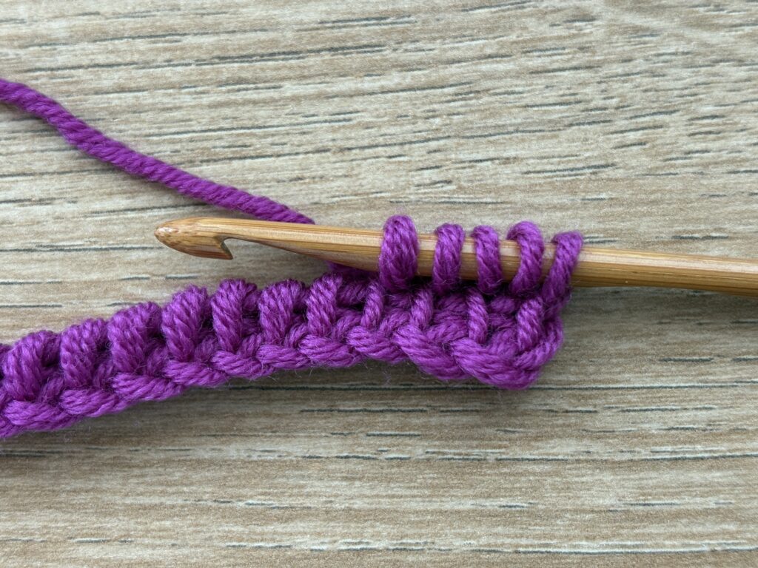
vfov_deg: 28.0
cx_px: 379
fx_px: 1139
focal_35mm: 52
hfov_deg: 36.8
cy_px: 284
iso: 160
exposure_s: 1/60
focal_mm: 5.96
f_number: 1.6
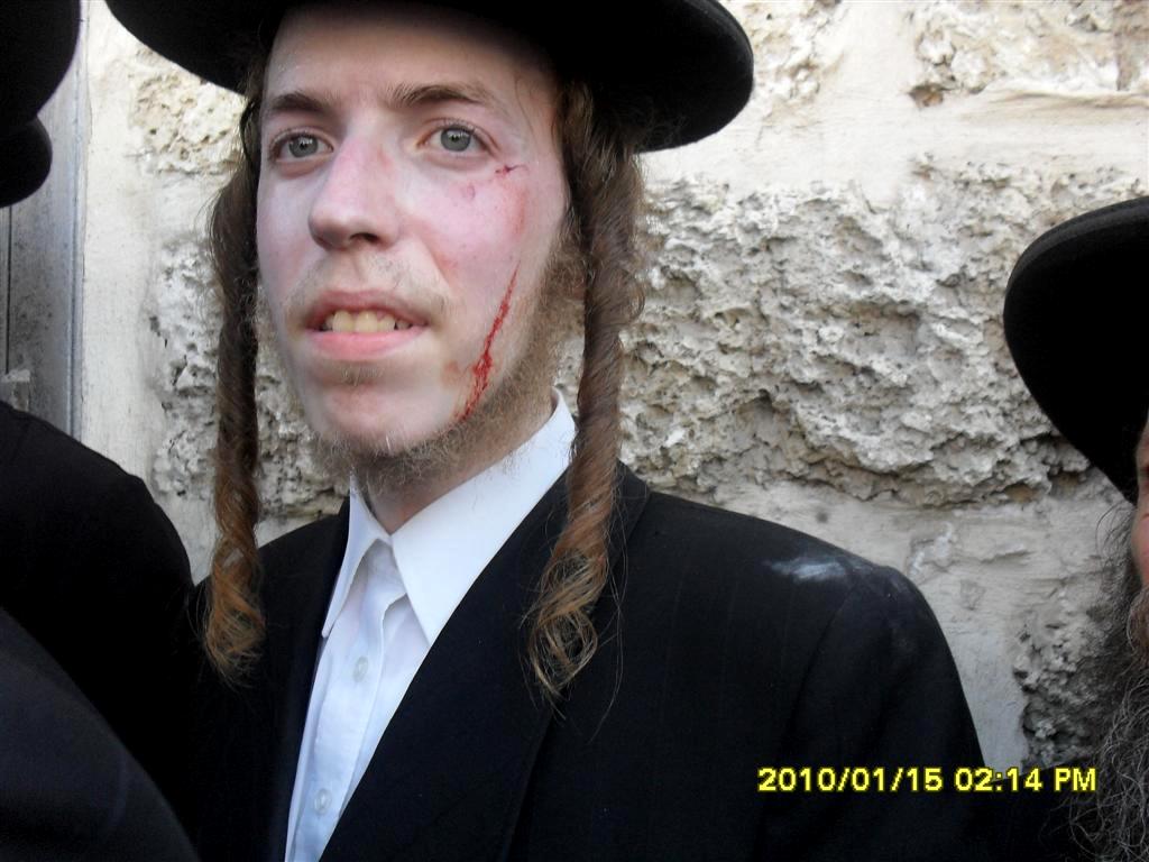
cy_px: 431
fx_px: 1261
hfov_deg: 49.0
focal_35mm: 38
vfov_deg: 37.7
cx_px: 574
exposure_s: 1/125
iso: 80
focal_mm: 6.3
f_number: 2.8
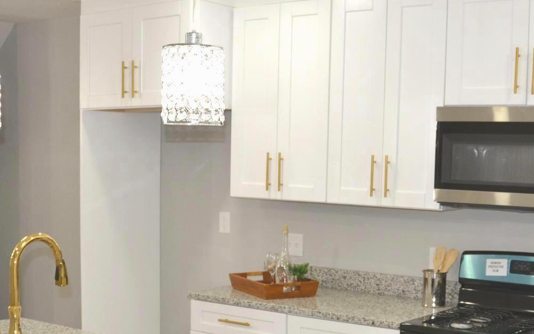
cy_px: 245
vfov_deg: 23.0
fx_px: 815
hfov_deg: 36.1
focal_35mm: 56
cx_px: 324
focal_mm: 18
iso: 400
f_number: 4
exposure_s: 1/100
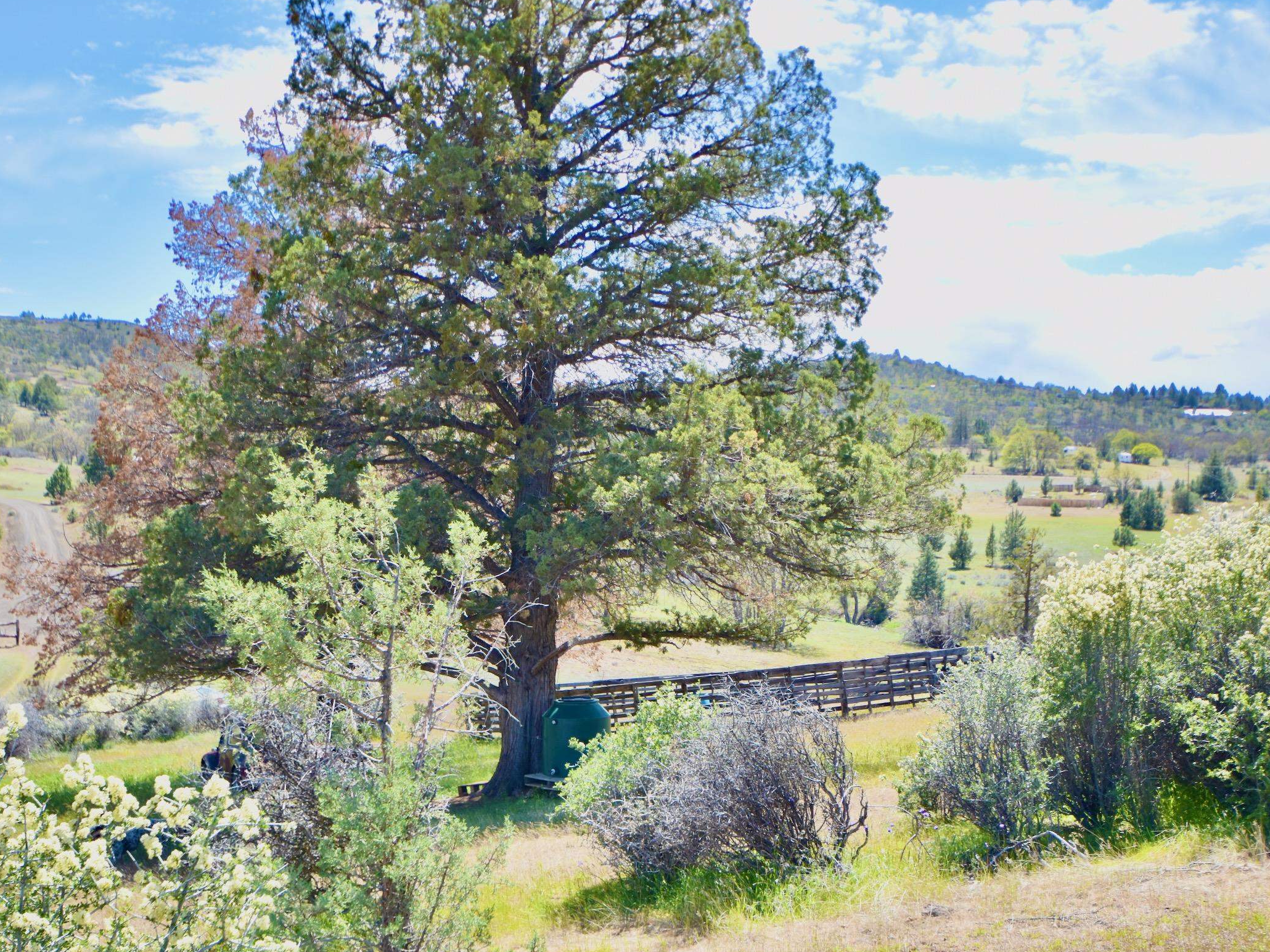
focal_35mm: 42
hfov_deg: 44.8
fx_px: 1541
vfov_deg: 34.3
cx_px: 660
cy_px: 495
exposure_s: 1/500
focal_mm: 24
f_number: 4.5
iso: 200
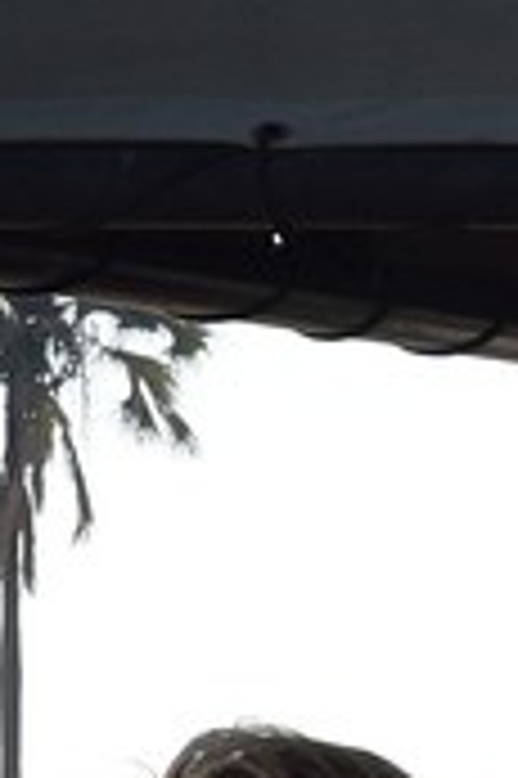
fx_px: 10402
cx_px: 2730
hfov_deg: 2.7
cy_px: 1704
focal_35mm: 481
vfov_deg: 4.2
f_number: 10
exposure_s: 1/640
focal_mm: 52
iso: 400
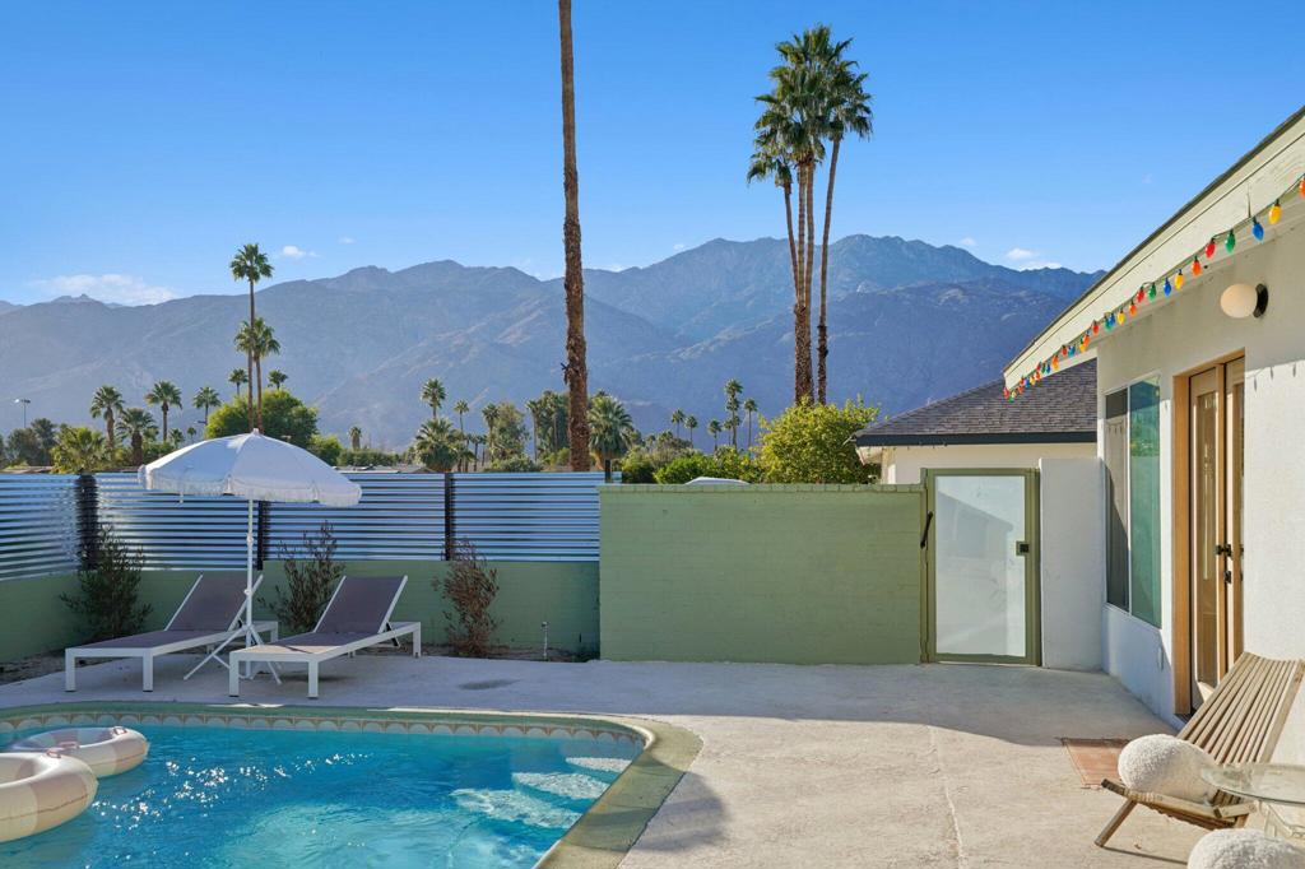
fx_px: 1196
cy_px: 434
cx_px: 652
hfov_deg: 57.2
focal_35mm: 33
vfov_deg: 39.9
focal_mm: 33
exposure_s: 1/250
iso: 100
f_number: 8
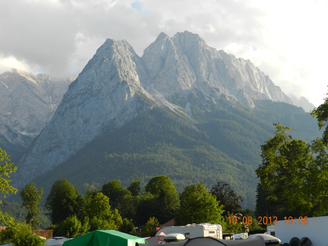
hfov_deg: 28.6
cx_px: 164
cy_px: 123
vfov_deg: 21.6
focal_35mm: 68
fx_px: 644
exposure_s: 1/400
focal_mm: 12.1
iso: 160
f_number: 4.7
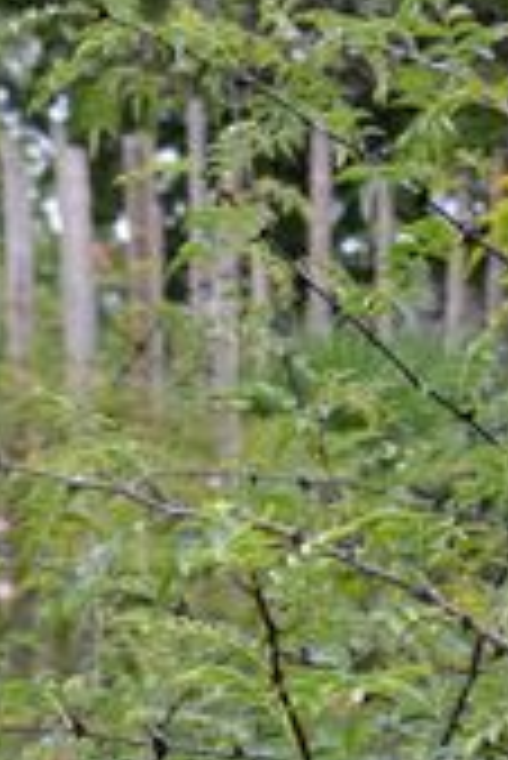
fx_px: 2619
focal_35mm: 124
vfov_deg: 15.6
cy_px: 1007
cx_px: 717
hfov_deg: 10.7
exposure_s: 1/125
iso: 400
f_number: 7.1
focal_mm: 42
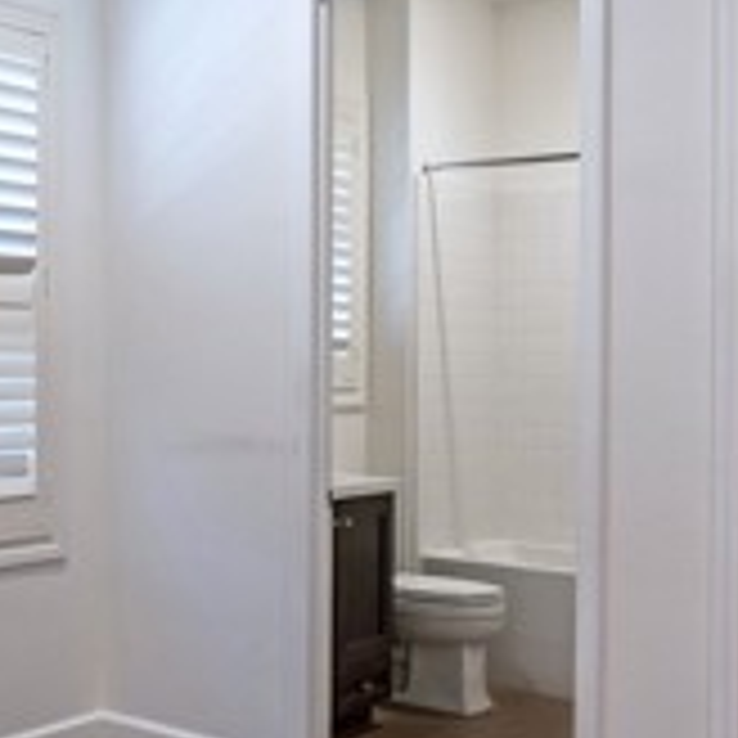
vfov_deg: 32.2
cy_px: 369
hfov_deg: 29.8
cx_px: -14
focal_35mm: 53
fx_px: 1278
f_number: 3.5
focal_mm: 16
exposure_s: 1/50
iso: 125
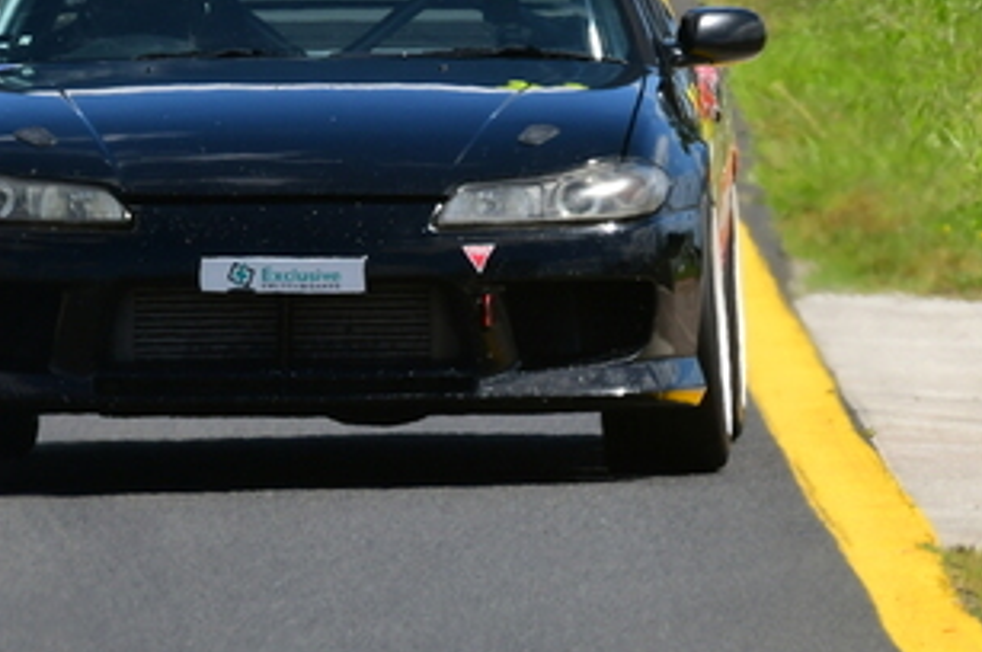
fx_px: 53298
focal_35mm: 1956
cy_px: -117
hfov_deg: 1.1
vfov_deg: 0.7
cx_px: 297
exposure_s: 1/500
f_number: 11
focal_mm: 500
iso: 320
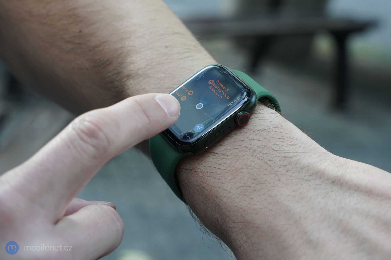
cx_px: 196
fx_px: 760
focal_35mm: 70
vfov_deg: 19.5
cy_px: 130
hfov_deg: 28.8
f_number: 8
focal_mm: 70
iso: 4000
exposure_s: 1/200
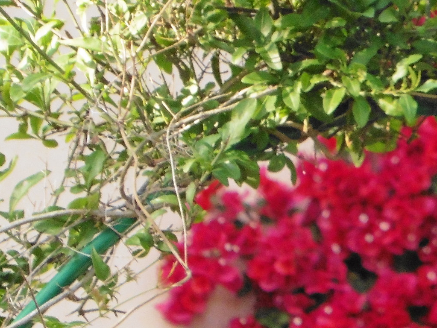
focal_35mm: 788
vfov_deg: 1.9
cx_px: 452
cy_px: 212
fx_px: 9951
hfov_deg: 2.5
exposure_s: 1/320
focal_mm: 60
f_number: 6.3
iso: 1000
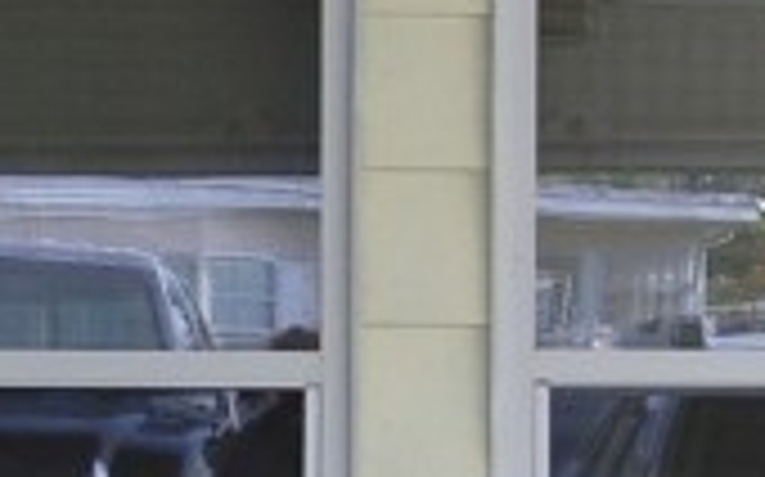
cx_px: 396
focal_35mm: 172
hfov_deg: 12.2
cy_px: 418
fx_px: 3584
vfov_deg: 7.6
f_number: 3
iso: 80
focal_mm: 4.9
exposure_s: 1/80
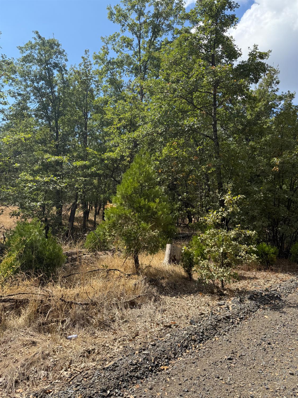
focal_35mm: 24
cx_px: 149
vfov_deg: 71.6
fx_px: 275
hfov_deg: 56.8
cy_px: 199
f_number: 1.78
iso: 80
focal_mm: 6.76
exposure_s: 1/2703
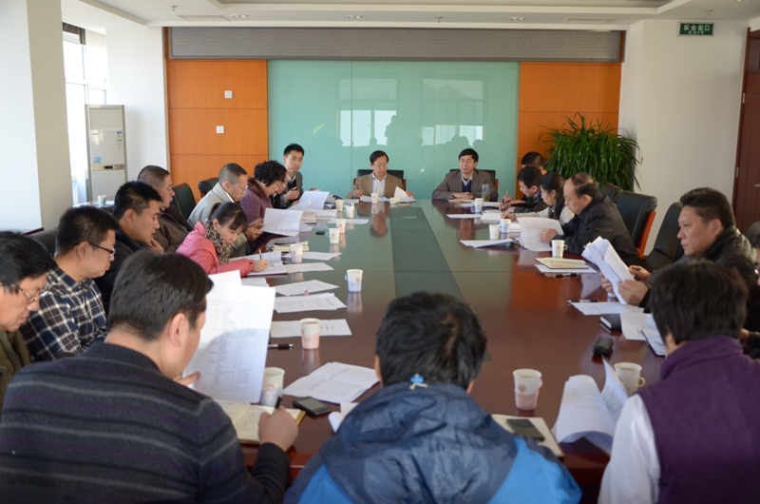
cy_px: 252
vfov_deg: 36.7
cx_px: 380
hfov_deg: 53.2
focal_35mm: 36
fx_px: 758
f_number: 3.8
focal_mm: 24
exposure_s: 1/200
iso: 1000
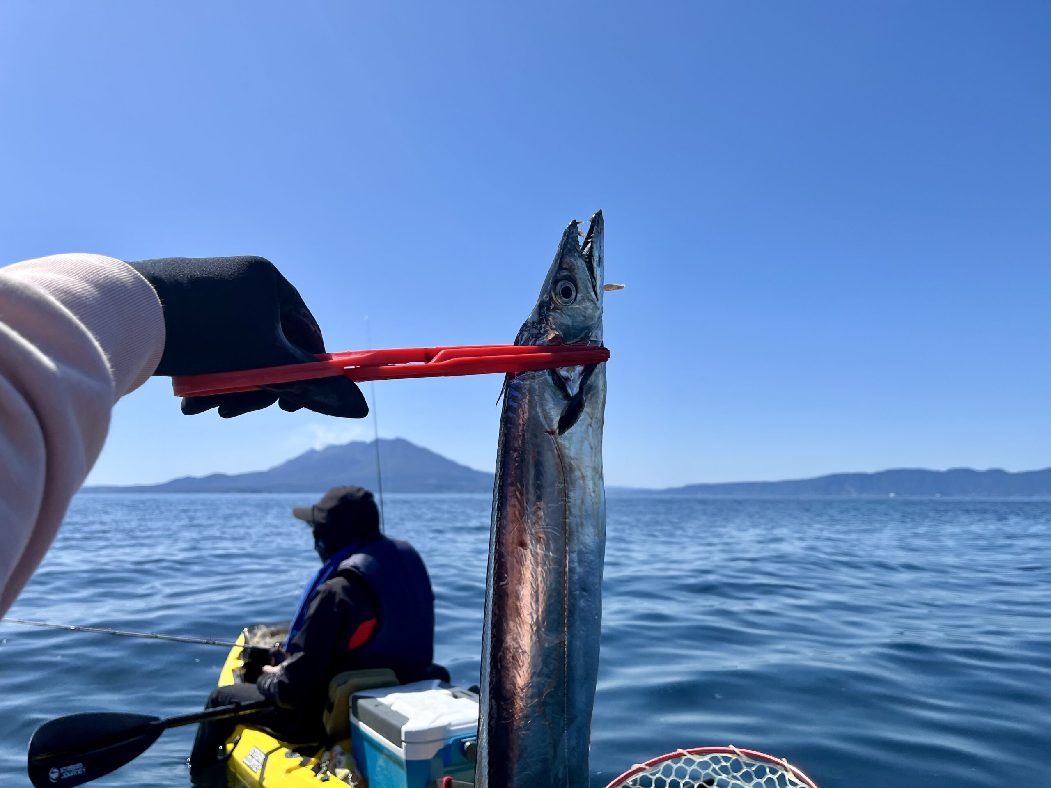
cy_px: 394
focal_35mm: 26
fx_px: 789
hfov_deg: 67.3
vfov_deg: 53.1
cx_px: 526
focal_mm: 5.1
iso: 50
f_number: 1.6
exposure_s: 1/4310
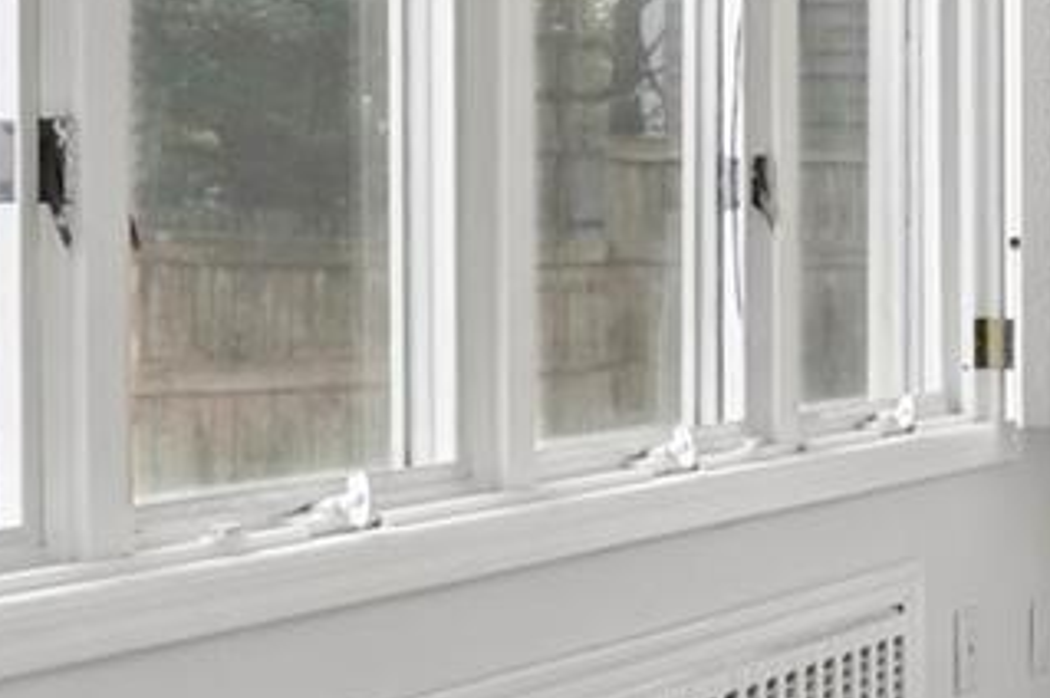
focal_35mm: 90
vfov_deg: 15.1
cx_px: 2057
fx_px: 2622
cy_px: 275
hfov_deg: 17.1
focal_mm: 14
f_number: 10
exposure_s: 1/6
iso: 250
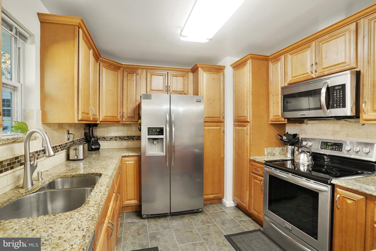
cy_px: 126
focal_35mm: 16
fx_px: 167
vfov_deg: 73.8
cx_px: 188
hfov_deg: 96.7
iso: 1250
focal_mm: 16
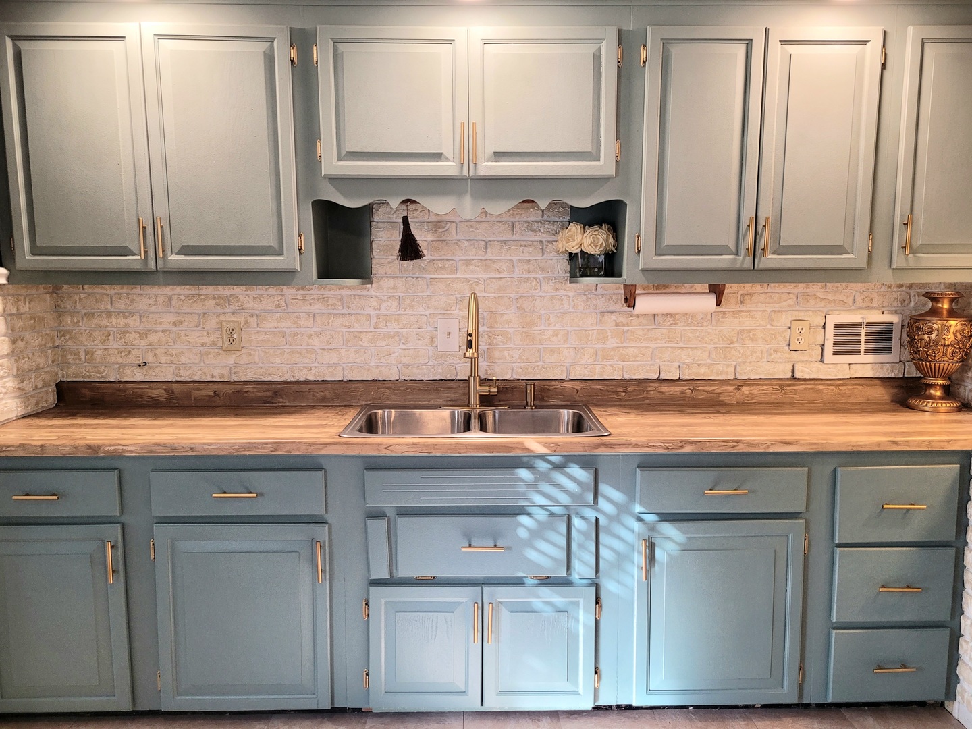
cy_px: 364
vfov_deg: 53.1
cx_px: 486
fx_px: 730
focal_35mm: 26
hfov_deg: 67.3
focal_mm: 5.4
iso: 200
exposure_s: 1/120
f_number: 1.8
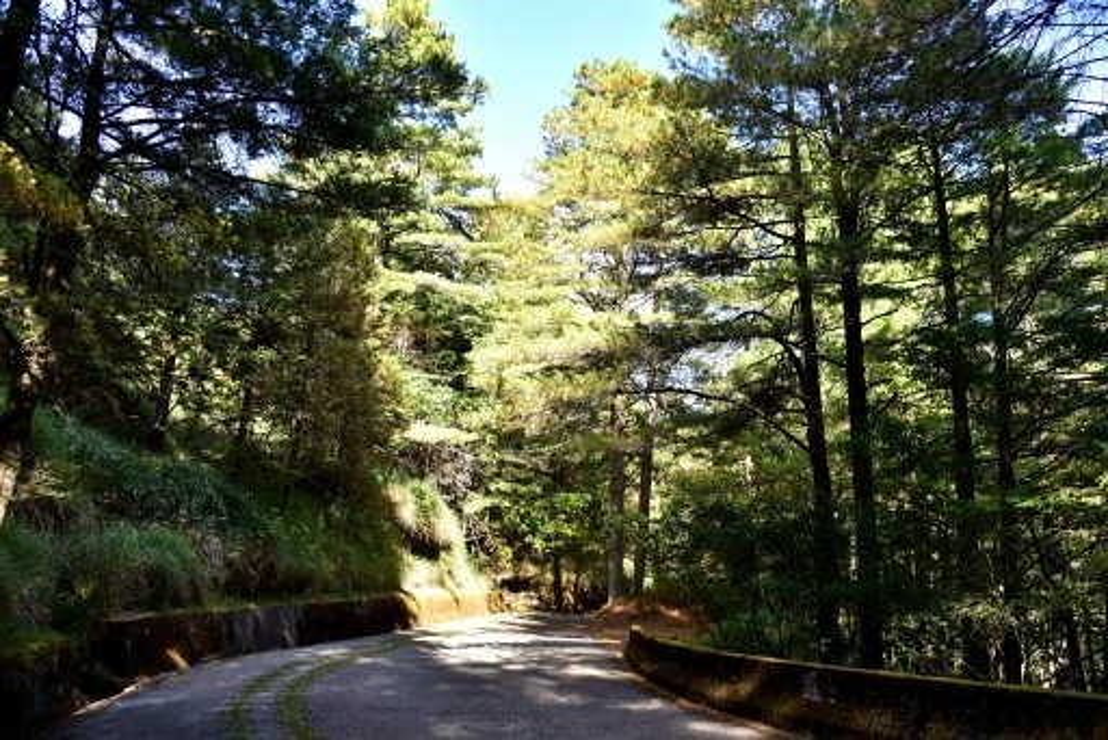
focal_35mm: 24
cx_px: 554
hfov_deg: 73.7
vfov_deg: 53.2
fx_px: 739
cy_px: 370
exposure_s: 1/100
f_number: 6.3
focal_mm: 24
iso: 200
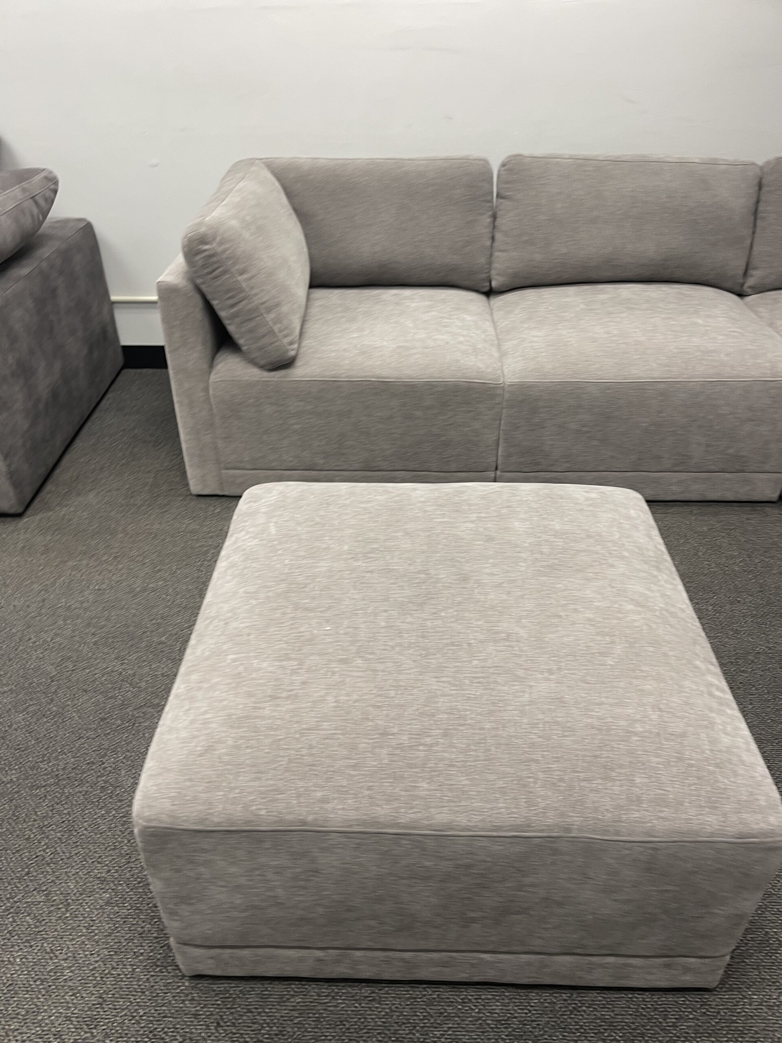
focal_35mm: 25
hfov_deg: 54.9
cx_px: 391
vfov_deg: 69.4
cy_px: 522
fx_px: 753
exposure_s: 1/60
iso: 100
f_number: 1.6
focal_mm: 5.1
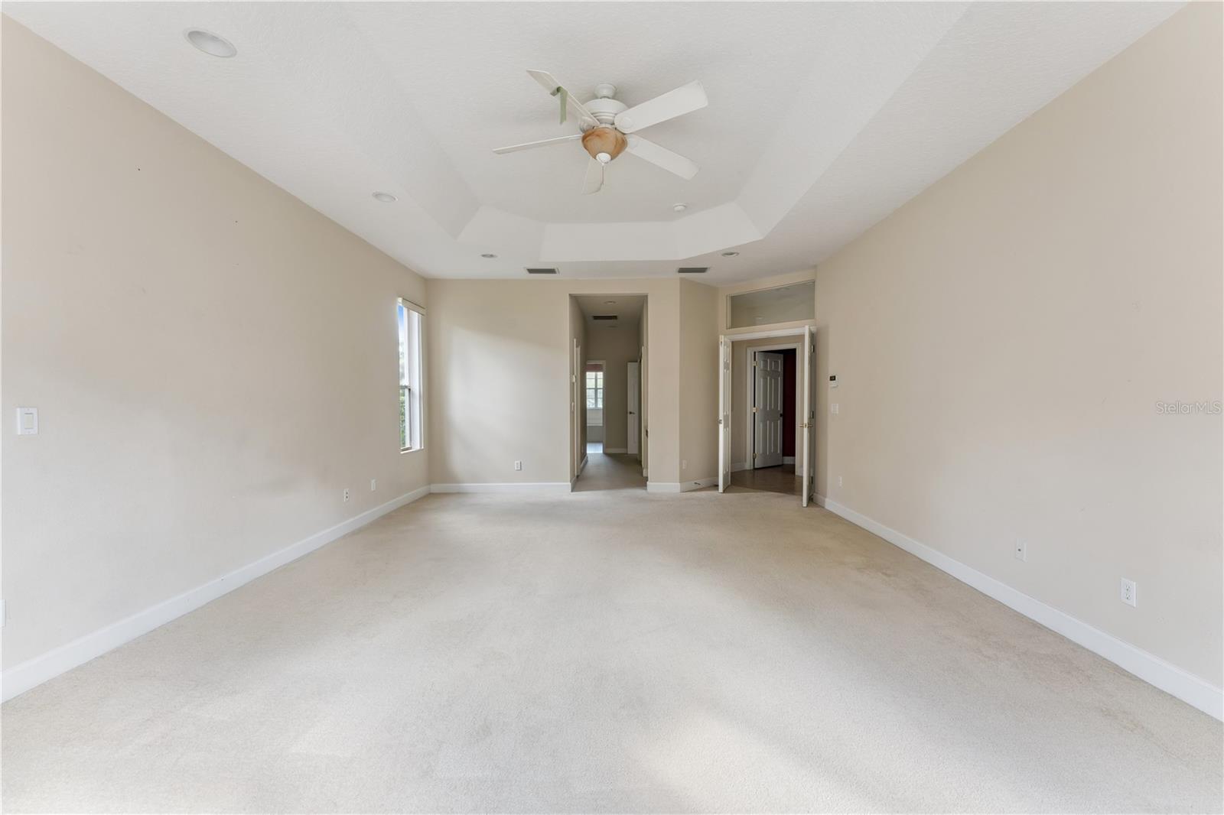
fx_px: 476
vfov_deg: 81.2
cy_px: 408
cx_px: 612
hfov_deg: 104.3
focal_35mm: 14
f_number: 10
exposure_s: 1/30
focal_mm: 14
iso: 800
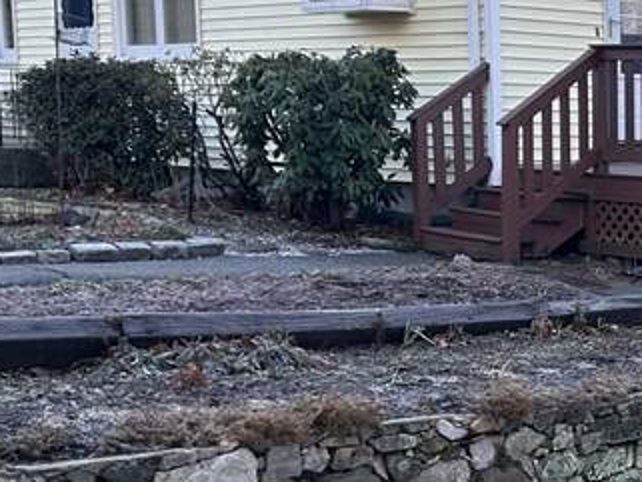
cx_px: 820
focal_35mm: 83
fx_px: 1540
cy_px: 314
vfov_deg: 17.8
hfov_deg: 21.4
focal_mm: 5.7
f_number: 1.5
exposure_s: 1/251
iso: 40
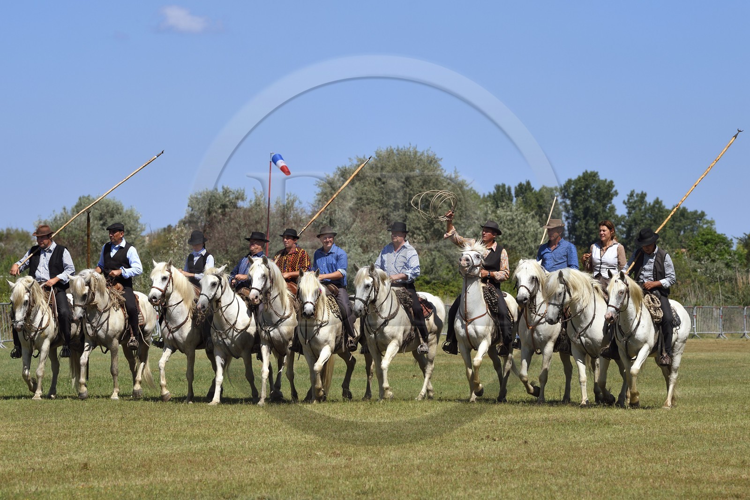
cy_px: 250
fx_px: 4166
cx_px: 375
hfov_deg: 10.3
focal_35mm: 200
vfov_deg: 6.9
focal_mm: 200
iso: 200
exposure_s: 1/800
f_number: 9
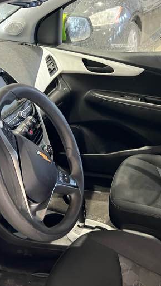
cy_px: 158
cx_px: 119
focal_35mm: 51
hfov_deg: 23.3
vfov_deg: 40.5
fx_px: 387
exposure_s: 1/40
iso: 400
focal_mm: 5.7
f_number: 1.5
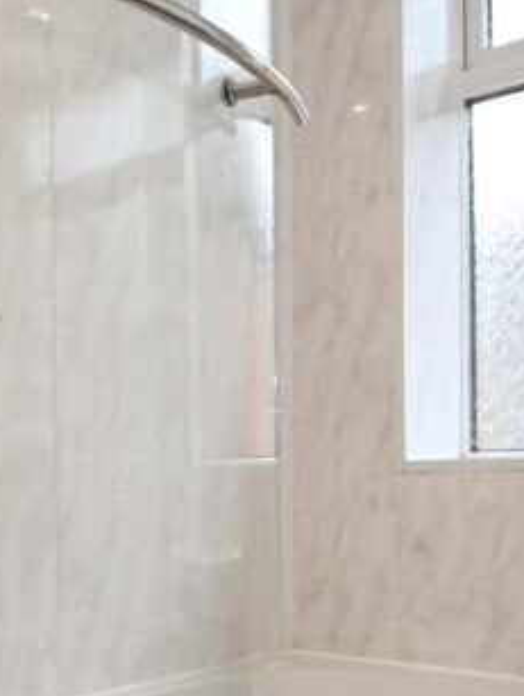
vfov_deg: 38.5
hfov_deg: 30.2
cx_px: 202
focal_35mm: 48
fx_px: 967
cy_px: 532
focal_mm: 15
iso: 6400
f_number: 10
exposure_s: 1/200
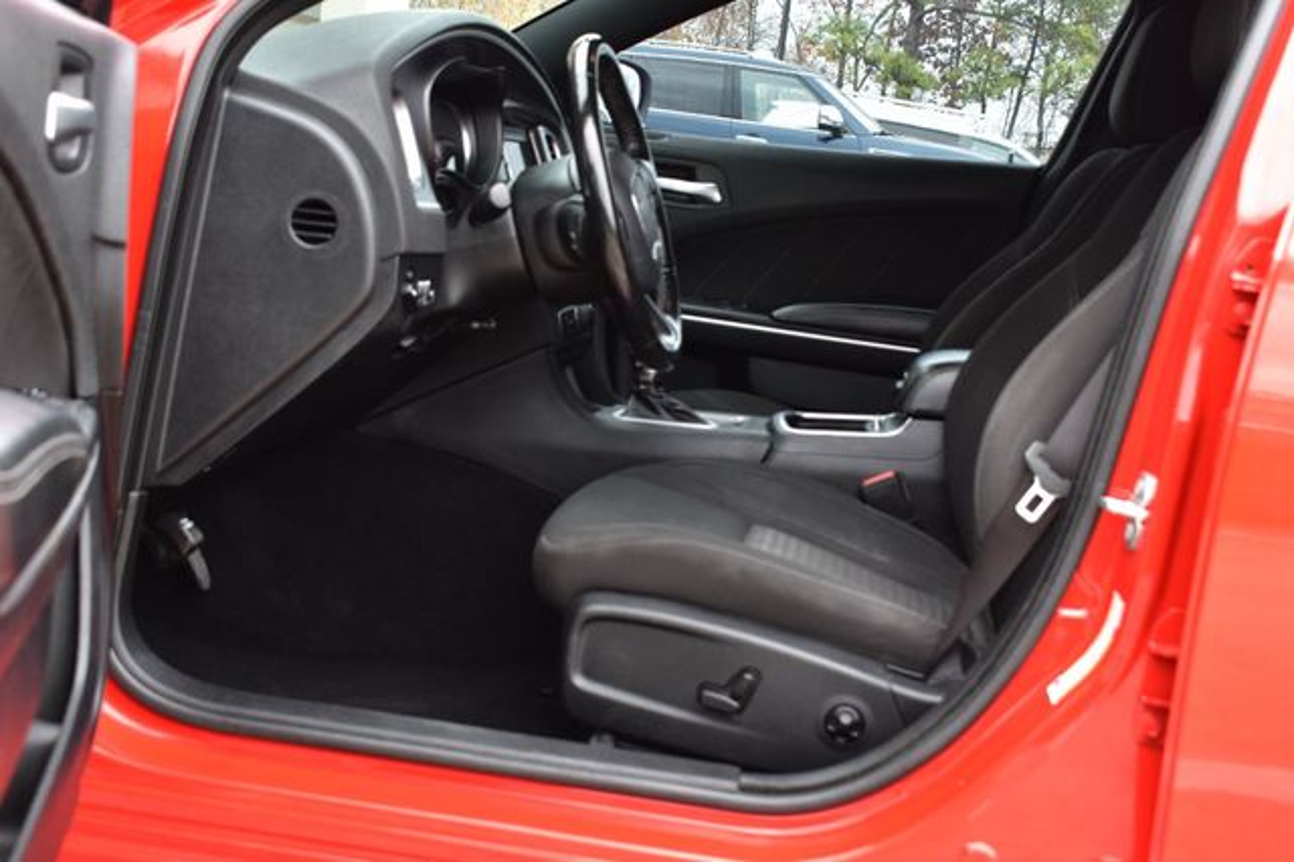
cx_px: 647
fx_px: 1832
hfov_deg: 38.9
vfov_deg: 26.5
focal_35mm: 51
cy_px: 431
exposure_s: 1/50
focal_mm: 34
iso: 400
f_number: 8
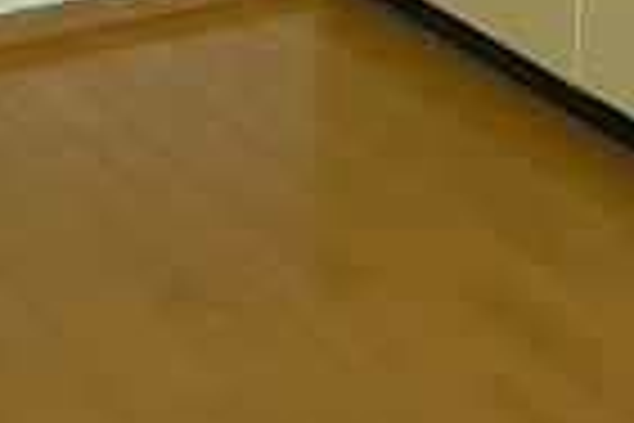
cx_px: 396
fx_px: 2272
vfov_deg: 10.0
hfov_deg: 15.9
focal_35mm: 129
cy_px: -367
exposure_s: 1/47
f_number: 2.8
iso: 64
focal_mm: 5.7
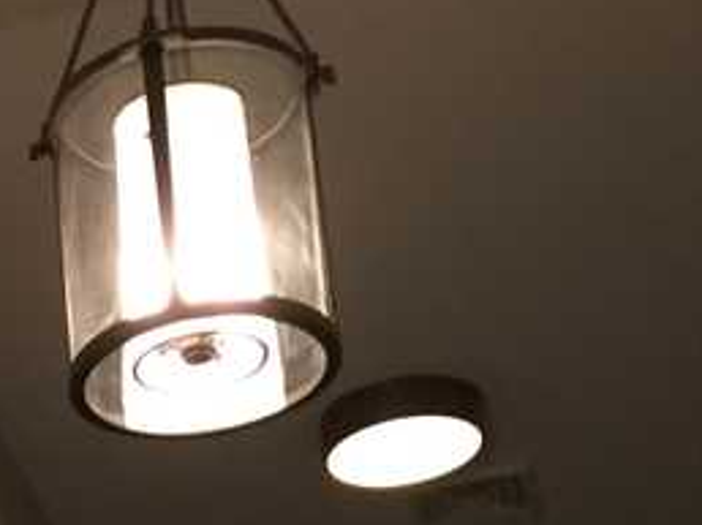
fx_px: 3039
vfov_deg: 9.3
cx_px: -739
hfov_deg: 11.7
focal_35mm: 150
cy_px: 998
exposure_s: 1/30
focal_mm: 4.15
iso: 125
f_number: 2.2
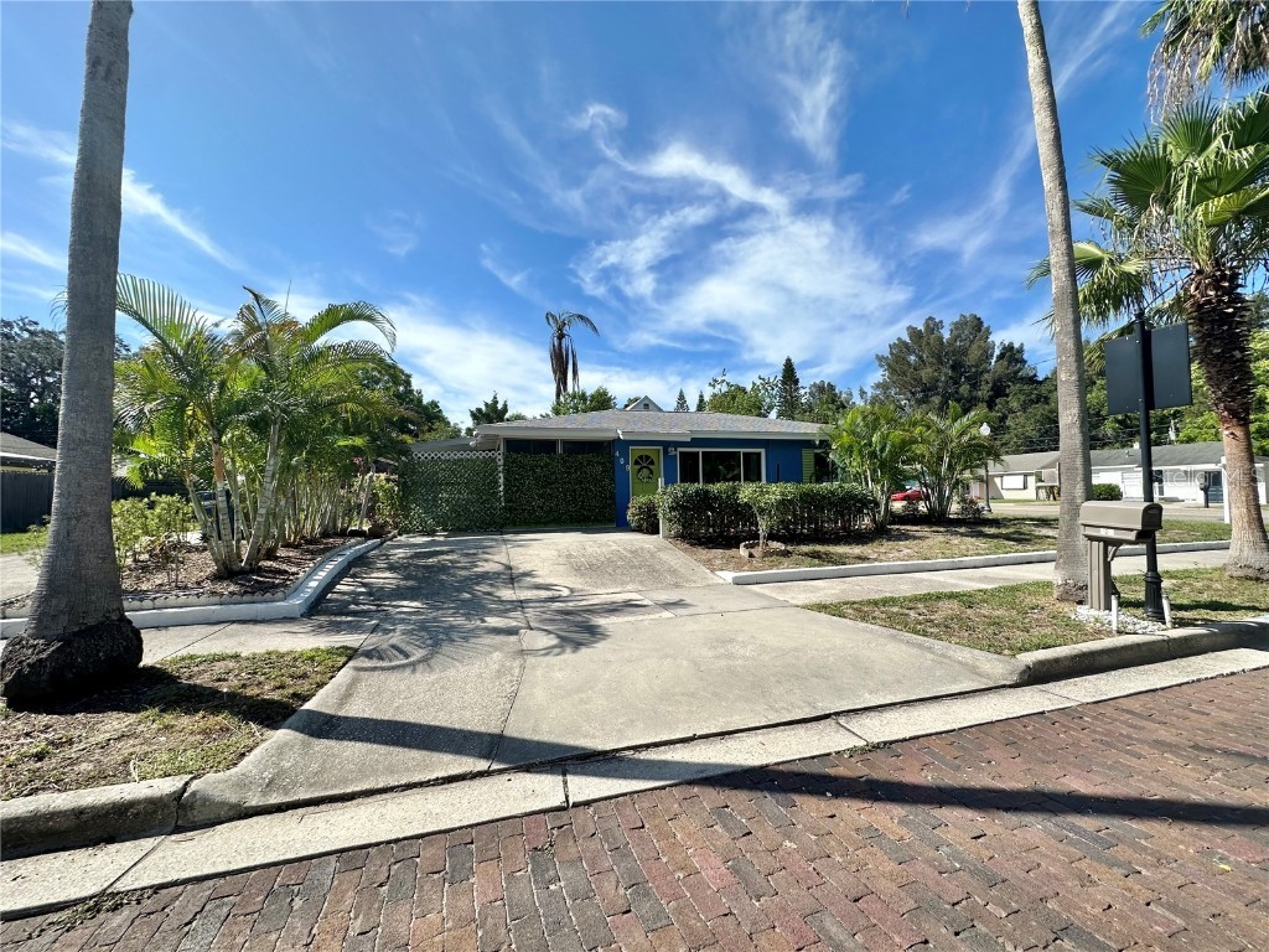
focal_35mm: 14
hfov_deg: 102.1
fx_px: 513
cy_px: 476
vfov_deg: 85.7
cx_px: 634
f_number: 2.2
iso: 40
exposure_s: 1/2506
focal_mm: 2.22
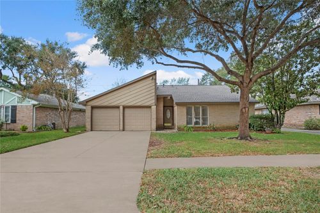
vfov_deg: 70.4
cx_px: 160
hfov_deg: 93.3
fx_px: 151
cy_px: 106
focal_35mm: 17
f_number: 8
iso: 250
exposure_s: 1/400
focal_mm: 11.5
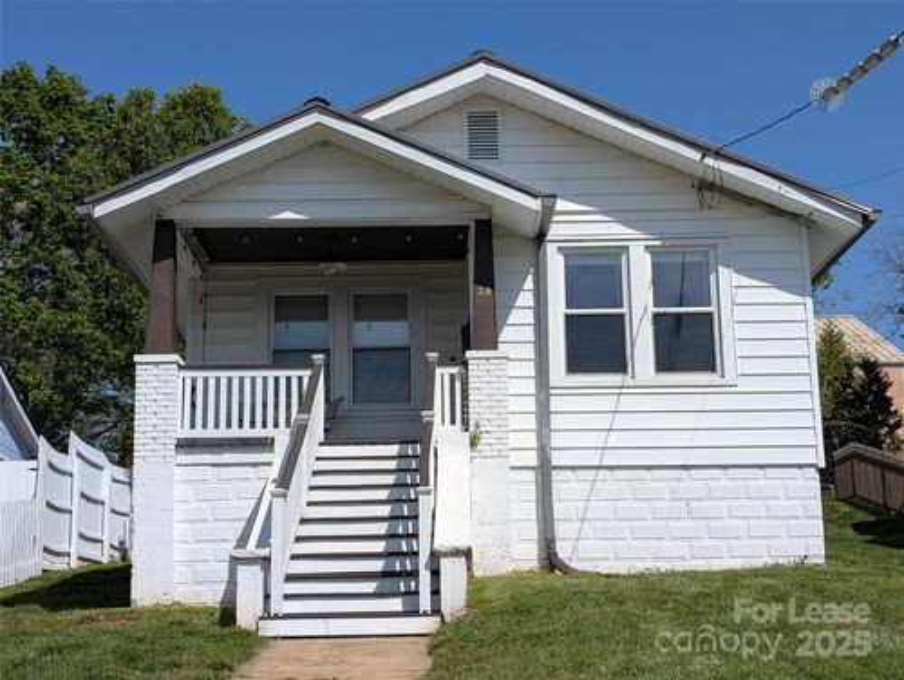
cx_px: 452
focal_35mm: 49
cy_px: 340
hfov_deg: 38.9
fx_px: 1281
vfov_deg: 29.7
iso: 20
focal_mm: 6.9
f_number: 1.68
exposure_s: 1/2193
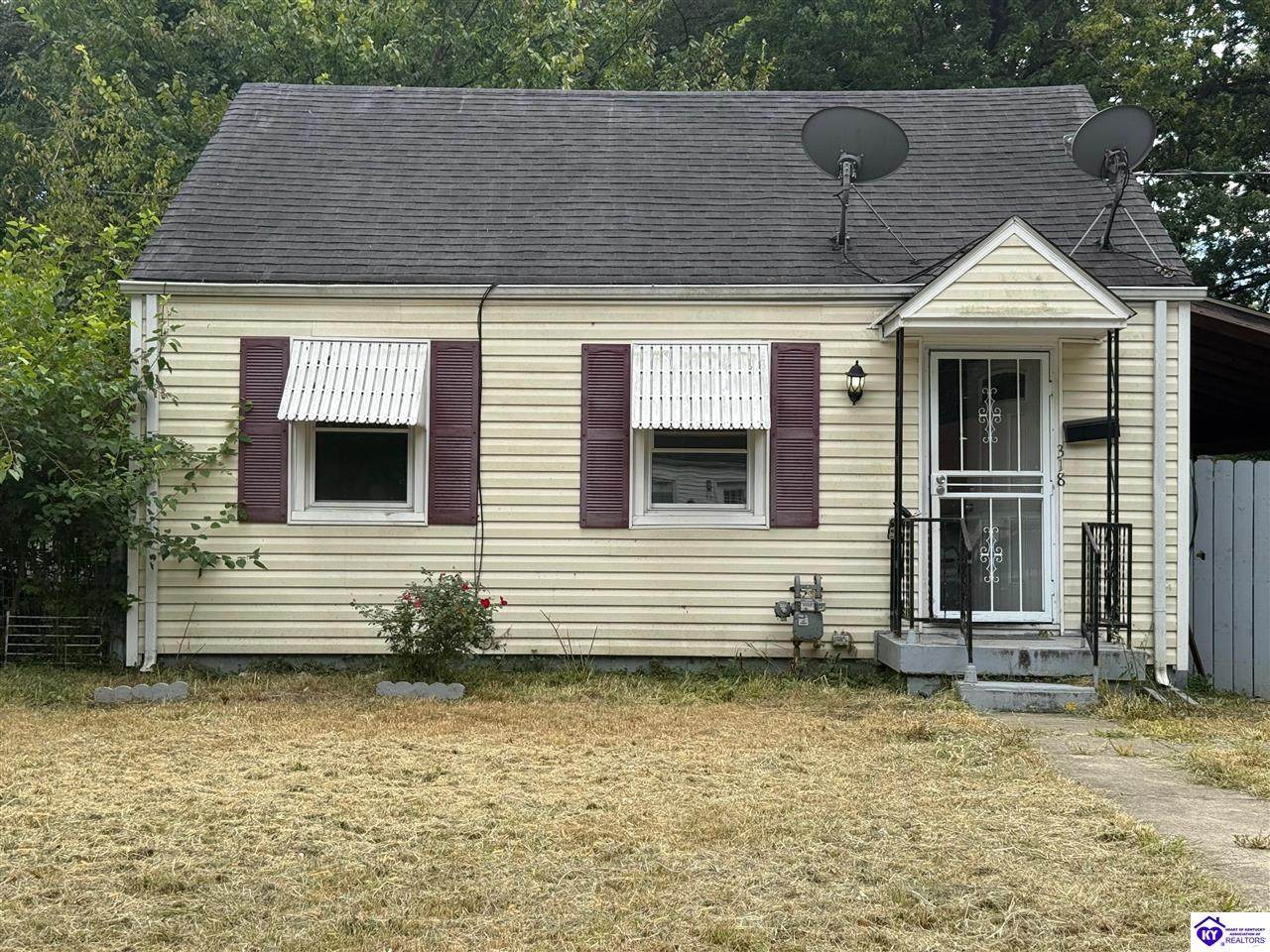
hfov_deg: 39.7
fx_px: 1761
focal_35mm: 48
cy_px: 476
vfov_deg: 30.3
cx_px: 635
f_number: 1.78
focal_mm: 6.76
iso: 64
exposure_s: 1/2033
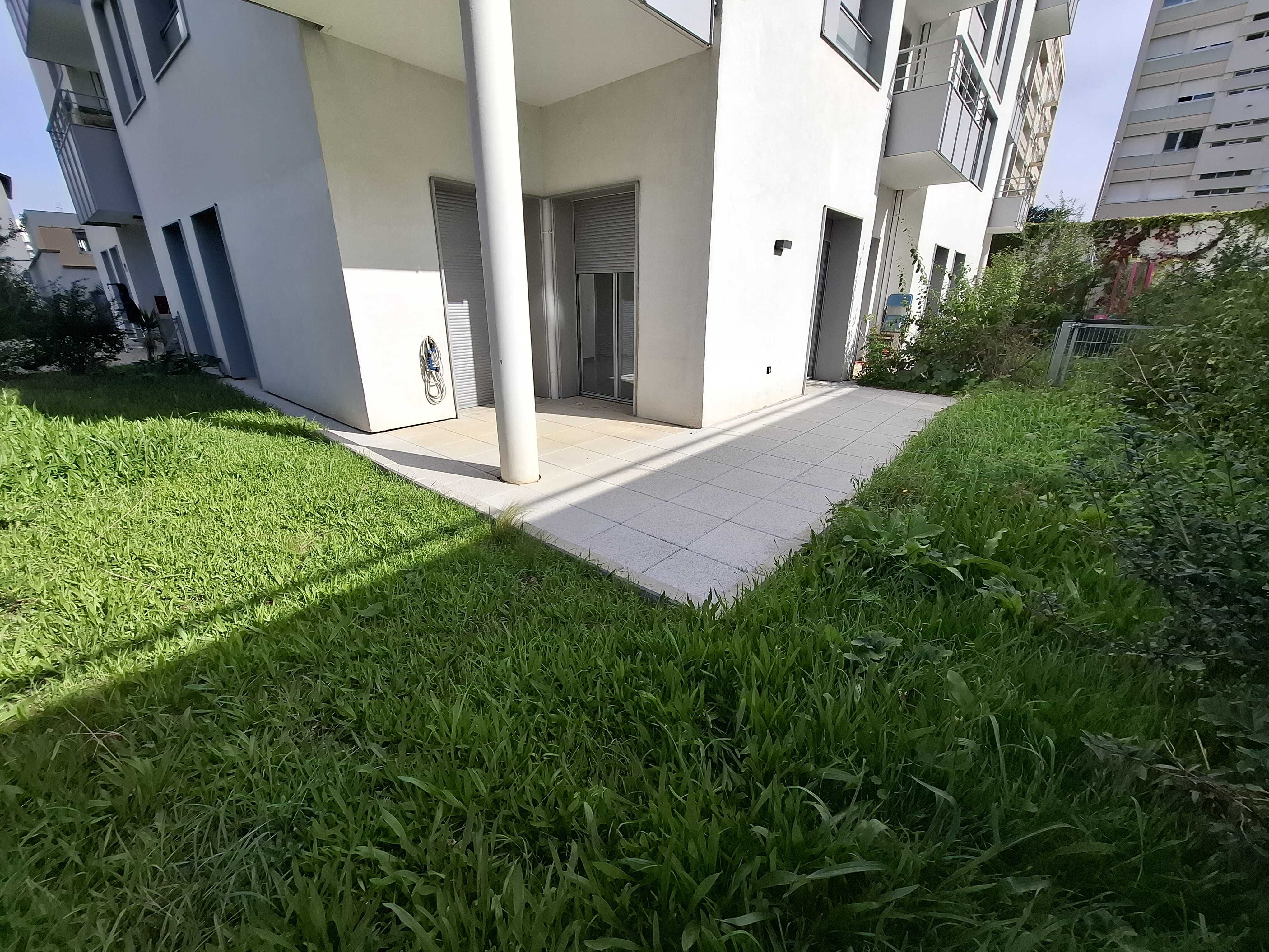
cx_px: 634
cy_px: 476
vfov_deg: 89.9
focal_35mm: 13
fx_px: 477
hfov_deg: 106.2
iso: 40
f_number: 2.2
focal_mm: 1.74
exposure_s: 1/1346
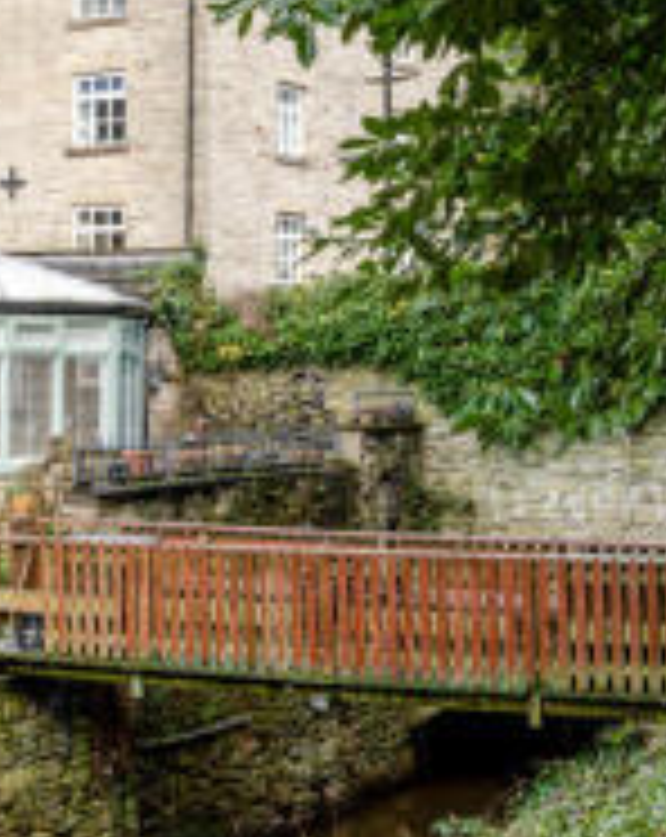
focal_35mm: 77
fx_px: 1903
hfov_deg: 19.5
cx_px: 63
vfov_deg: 24.7
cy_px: 299
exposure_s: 1/50
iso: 100
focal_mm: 32
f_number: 8
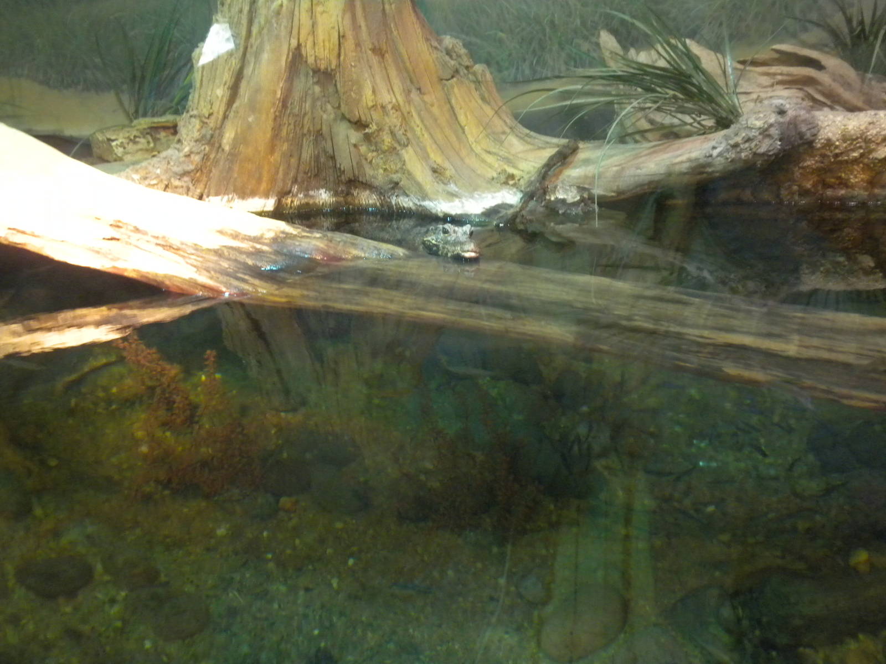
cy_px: 332
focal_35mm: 37
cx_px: 443
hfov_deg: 50.1
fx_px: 947
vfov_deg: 38.7
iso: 400
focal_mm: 6.6
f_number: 3.5
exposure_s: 1/11.5
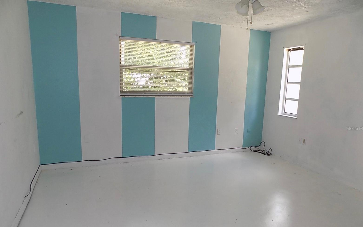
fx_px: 247
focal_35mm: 25
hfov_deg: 72.5
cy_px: 128
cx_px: 182
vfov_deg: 49.2
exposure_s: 1/30
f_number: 3.1
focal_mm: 4
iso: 100
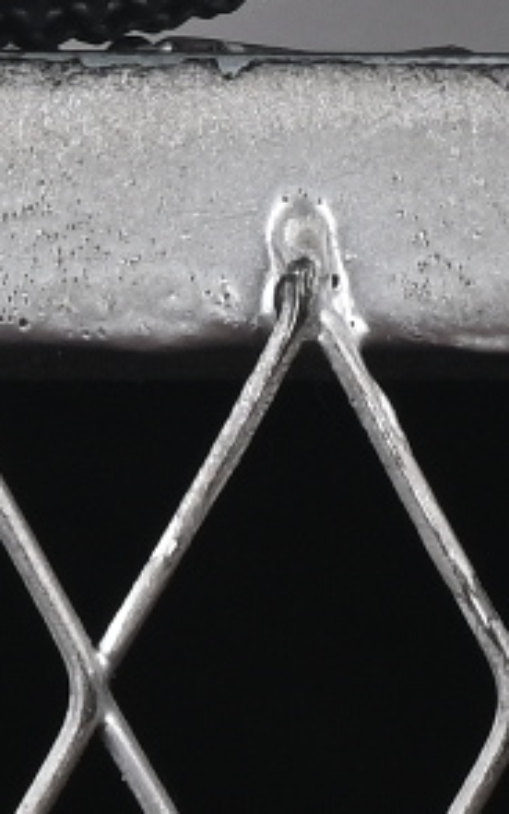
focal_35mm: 724
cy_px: -1553
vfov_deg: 2.9
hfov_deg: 1.8
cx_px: 603
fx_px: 16054
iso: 160
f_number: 8
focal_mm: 50
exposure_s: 1/80
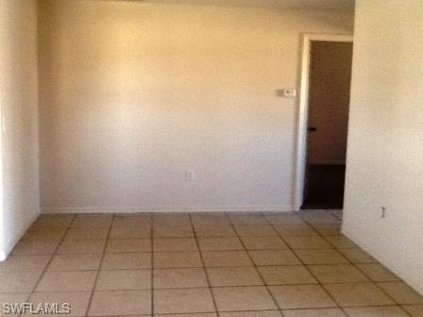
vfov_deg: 32.9
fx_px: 538
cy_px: 158
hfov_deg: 42.9
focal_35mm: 44
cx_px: 212
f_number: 2.4
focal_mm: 2.03
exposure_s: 1/30
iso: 125
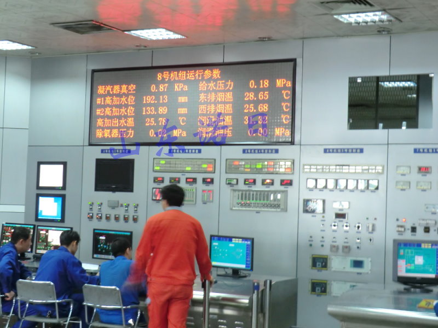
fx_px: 822
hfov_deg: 29.8
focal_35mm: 65
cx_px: 219
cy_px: 164
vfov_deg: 22.6
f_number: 4.4
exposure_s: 1/6
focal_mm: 11.6
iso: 400
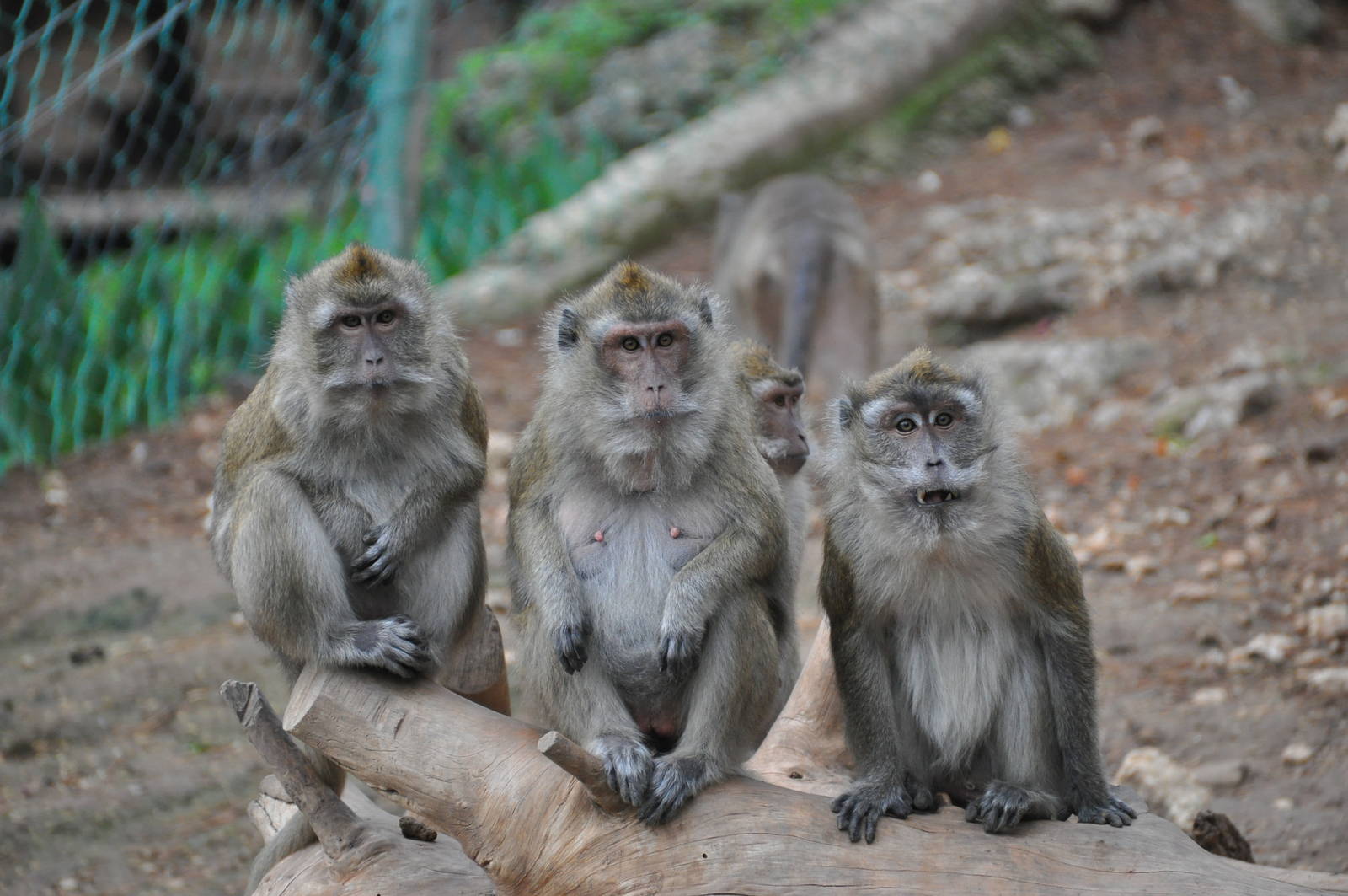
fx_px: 16831
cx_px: 674
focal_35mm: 450
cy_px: 448
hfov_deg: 4.6
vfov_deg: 3.0
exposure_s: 1/160
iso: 1000
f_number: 5.6
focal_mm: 300
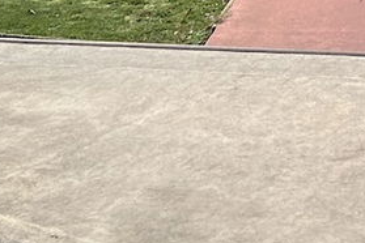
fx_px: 1571
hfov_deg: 12.8
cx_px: 483
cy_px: -315
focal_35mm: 155
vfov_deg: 8.2
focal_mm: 5.7
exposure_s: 1/924
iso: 50
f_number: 1.5
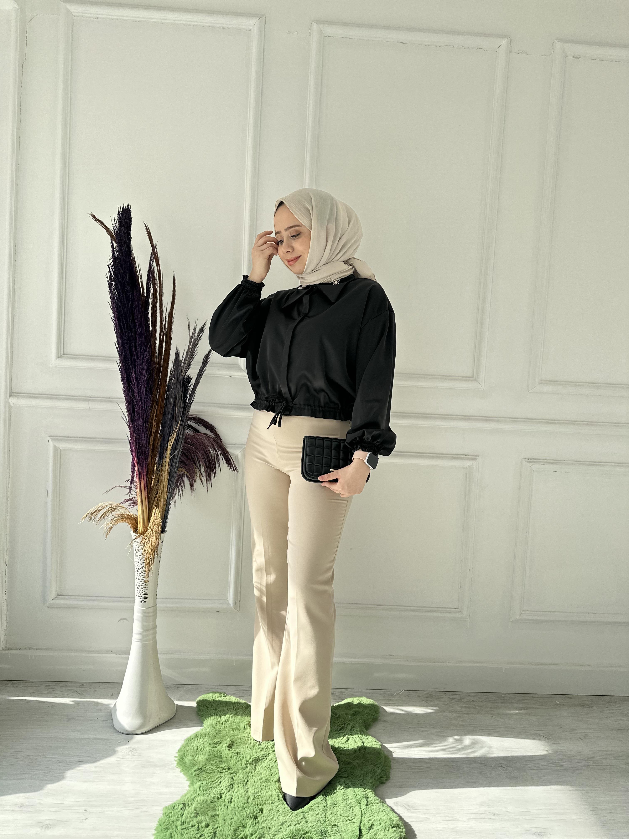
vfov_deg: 71.6
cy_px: 420
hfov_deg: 56.8
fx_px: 581
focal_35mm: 24
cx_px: 314
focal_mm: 6.86
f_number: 1.78
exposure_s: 1/650
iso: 80
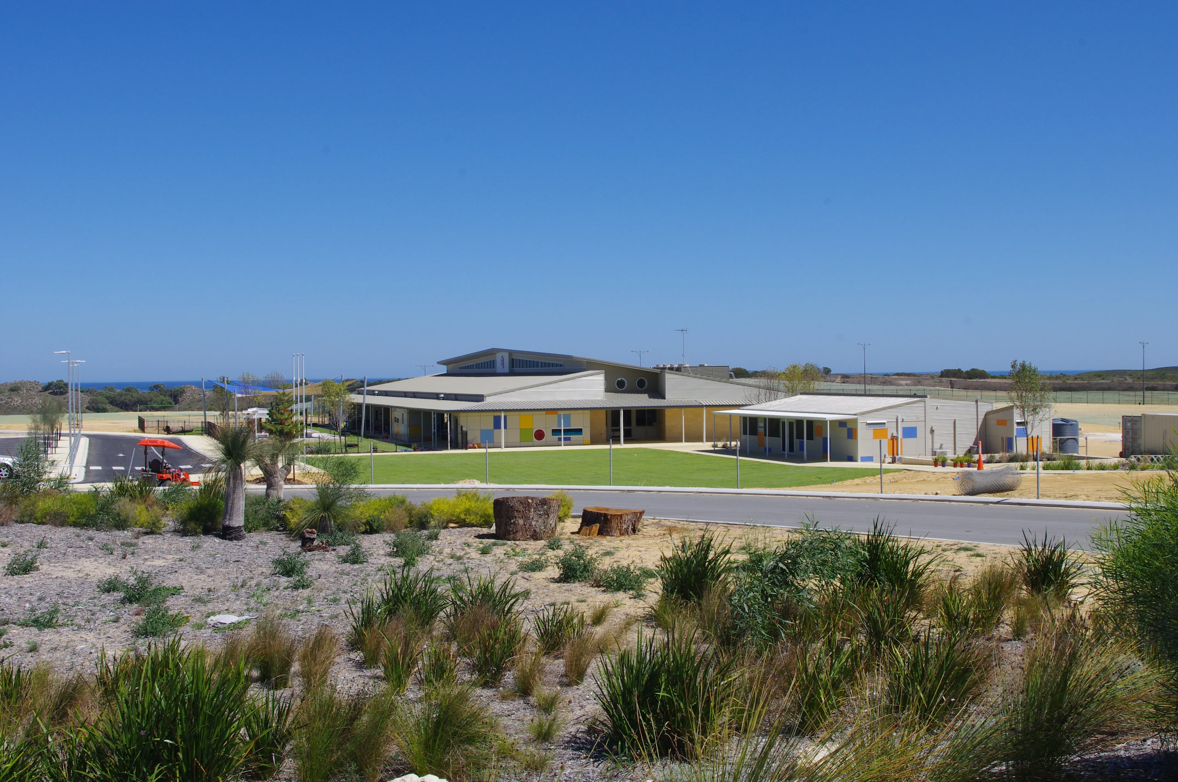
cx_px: 589
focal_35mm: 42
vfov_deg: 31.8
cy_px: 391
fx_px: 1373
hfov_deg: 46.4
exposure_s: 1/200
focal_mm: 28.13
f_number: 14
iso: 200
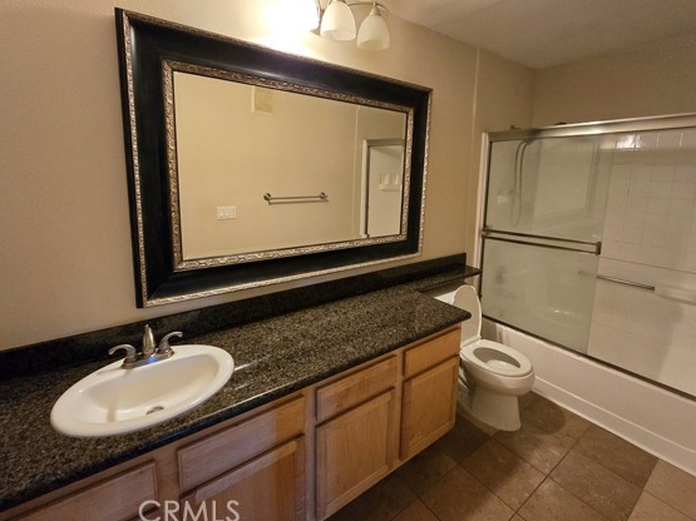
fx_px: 302
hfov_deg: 98.2
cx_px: 354
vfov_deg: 81.4
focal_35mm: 15
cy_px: 229
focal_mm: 2.2
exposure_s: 1/30
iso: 1250
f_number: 2.2
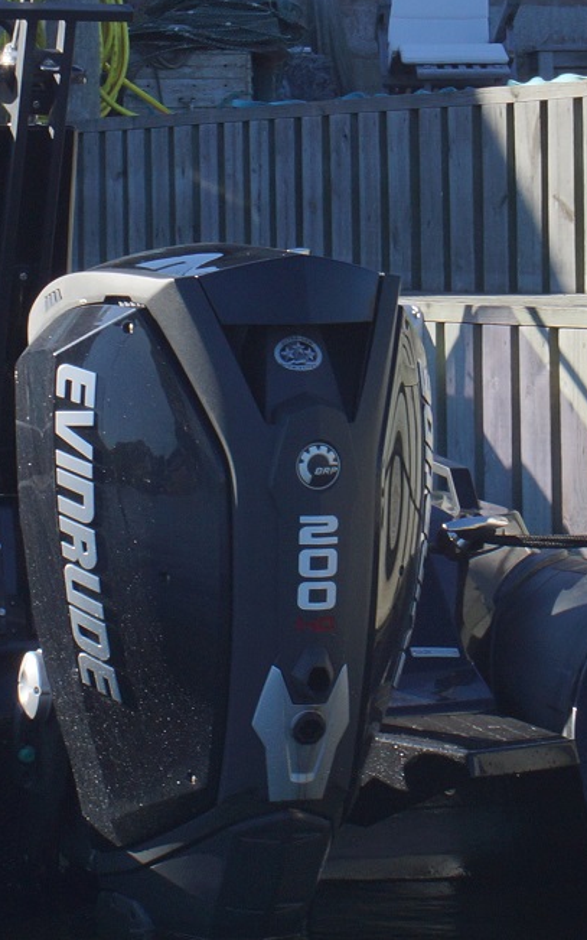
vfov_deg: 14.8
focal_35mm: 141
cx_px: -20
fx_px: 3608
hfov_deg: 9.2
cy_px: 461
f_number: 9
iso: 100
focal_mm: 40
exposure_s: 1/200
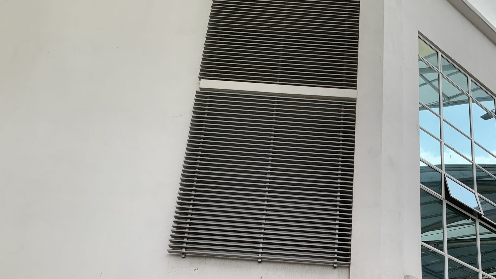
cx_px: 323
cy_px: 242
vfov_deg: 28.7
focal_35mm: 40
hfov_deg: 49.8
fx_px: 526
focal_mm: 4.25
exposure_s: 1/587
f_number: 1.8
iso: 25
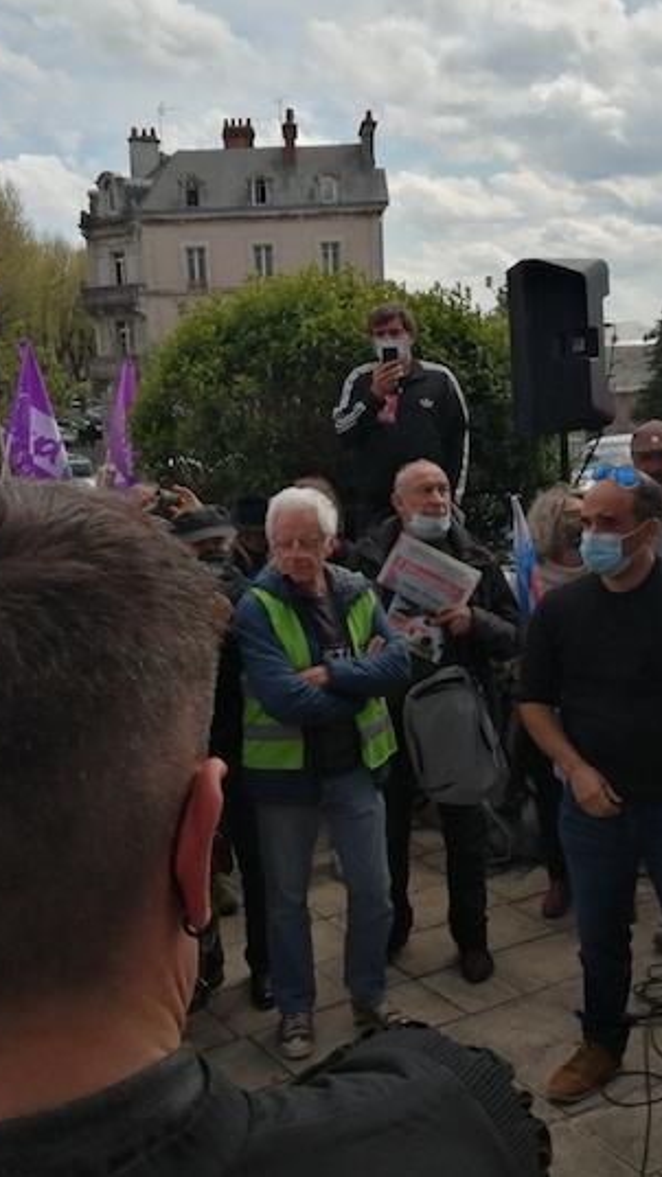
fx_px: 1186
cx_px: 335
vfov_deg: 52.8
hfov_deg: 31.2
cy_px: 587
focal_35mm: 38
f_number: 1.8
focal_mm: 3.46
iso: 50
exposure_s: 1/3717
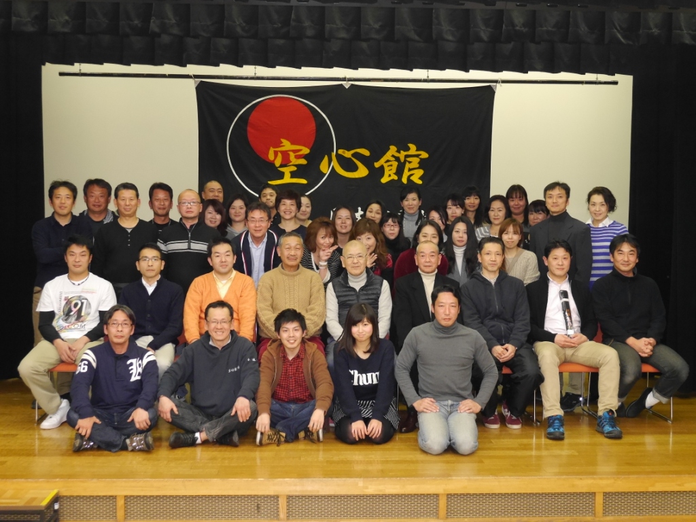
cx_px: 348
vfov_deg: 34.3
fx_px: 844
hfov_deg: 44.8
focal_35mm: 42
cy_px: 261
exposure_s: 1/60
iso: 1600
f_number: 4.6
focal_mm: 21
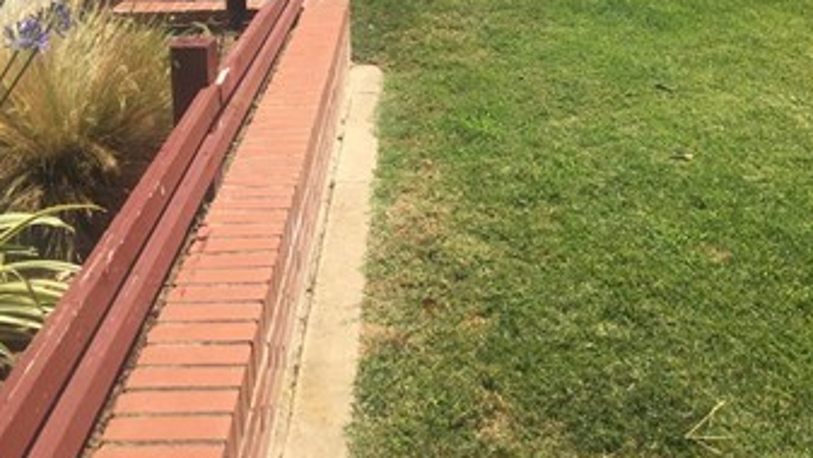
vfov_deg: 24.5
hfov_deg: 45.4
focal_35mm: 45
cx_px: 393
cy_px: -65
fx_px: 971
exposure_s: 1/1709
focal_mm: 4.15
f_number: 2.2
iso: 25
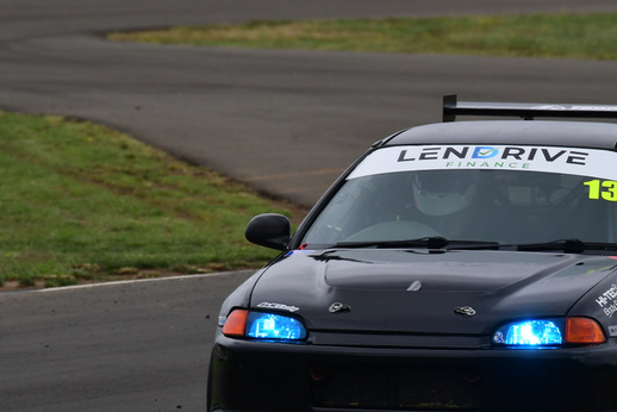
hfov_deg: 1.9
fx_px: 19051
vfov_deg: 1.2
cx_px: 379
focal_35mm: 1111
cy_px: 223
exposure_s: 1/640
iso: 400
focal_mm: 480
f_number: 10
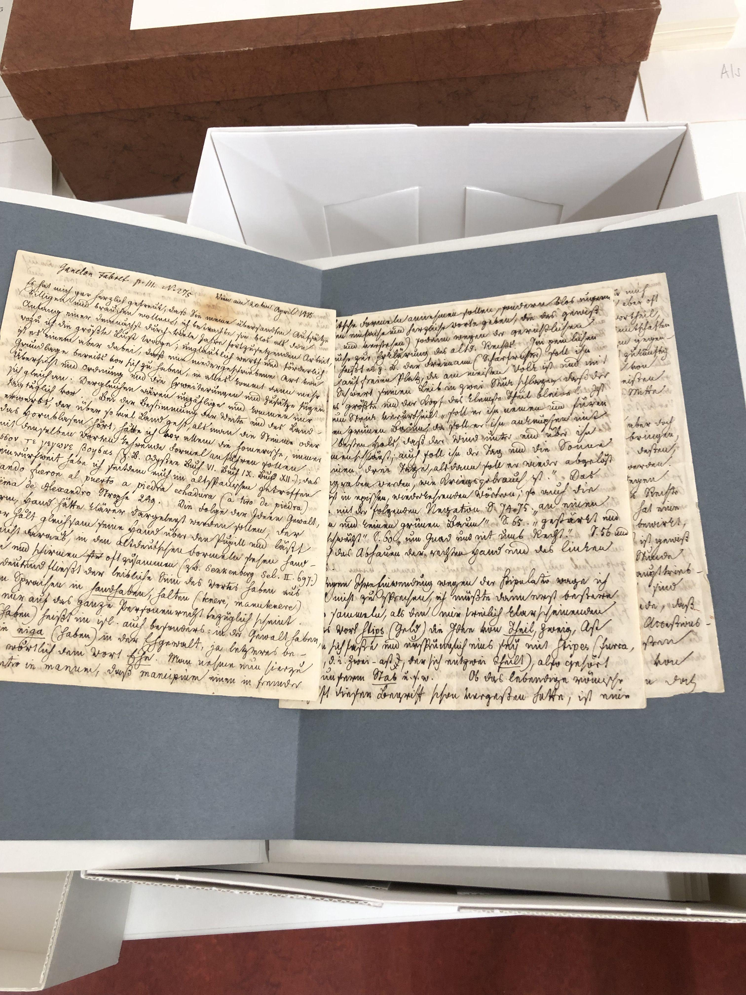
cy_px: 498
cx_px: 373
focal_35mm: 28
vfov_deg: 63.4
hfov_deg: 49.7
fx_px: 805
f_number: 1.8
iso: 32
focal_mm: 3.99
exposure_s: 1/33
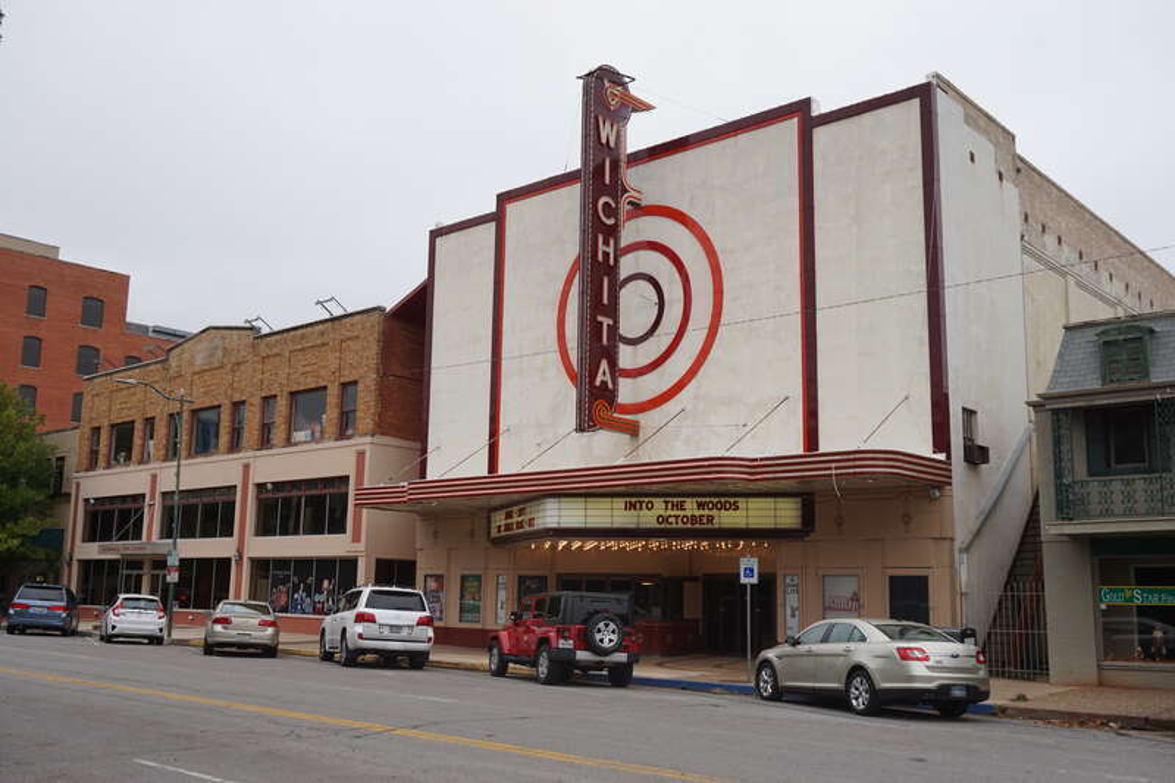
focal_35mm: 34
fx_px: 1126
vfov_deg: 38.3
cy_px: 392
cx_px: 588
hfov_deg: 55.1
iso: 100
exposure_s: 1/125
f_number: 8
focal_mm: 23
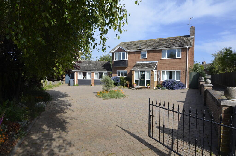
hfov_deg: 81.3
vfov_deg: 59.3
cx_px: 118
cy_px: 78
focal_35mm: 21
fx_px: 137
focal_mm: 14
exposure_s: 1/250
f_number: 8
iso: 100
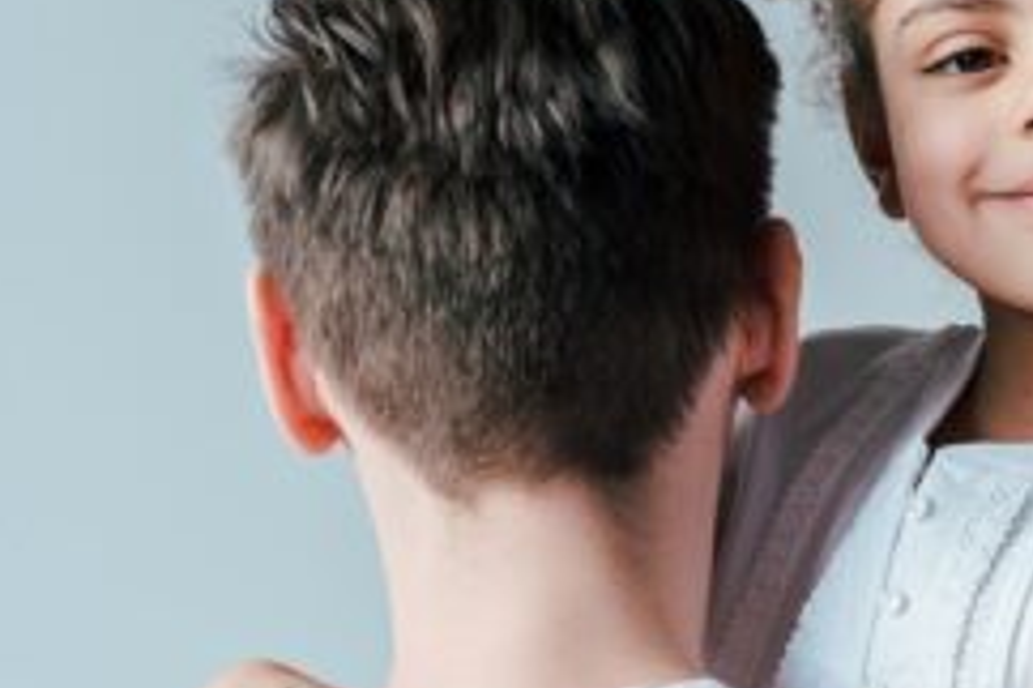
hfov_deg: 16.7
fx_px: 3470
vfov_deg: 11.3
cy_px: 427
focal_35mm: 121
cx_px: 941
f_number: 4
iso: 250
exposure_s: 1/160
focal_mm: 50
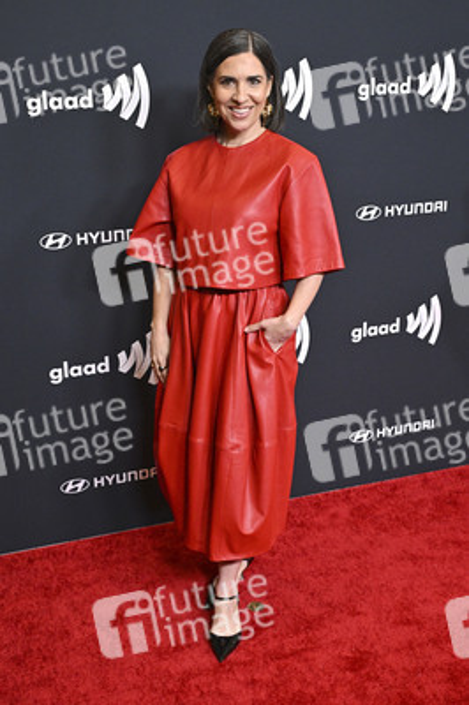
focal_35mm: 46
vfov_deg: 42.8
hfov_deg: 29.2
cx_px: 234
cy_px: 352
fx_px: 900
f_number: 5.6
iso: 4000
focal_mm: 46
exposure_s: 1/250
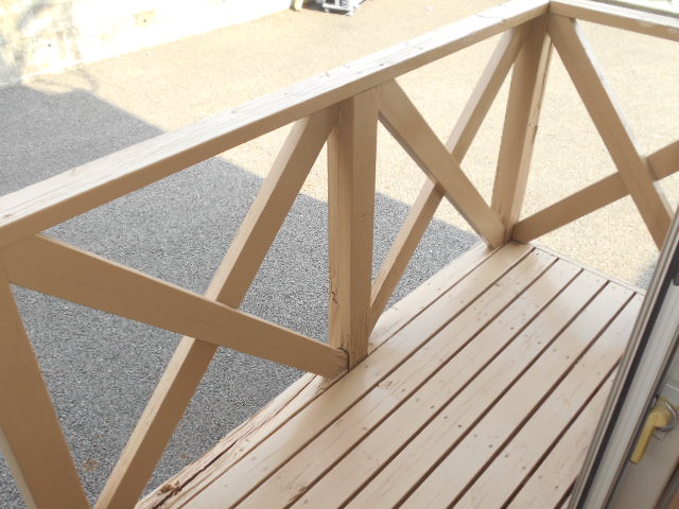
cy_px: 254
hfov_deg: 54.0
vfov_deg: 41.8
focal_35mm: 34
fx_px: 667
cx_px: 340
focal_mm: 5.8
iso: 80
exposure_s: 1/100
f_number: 3.6
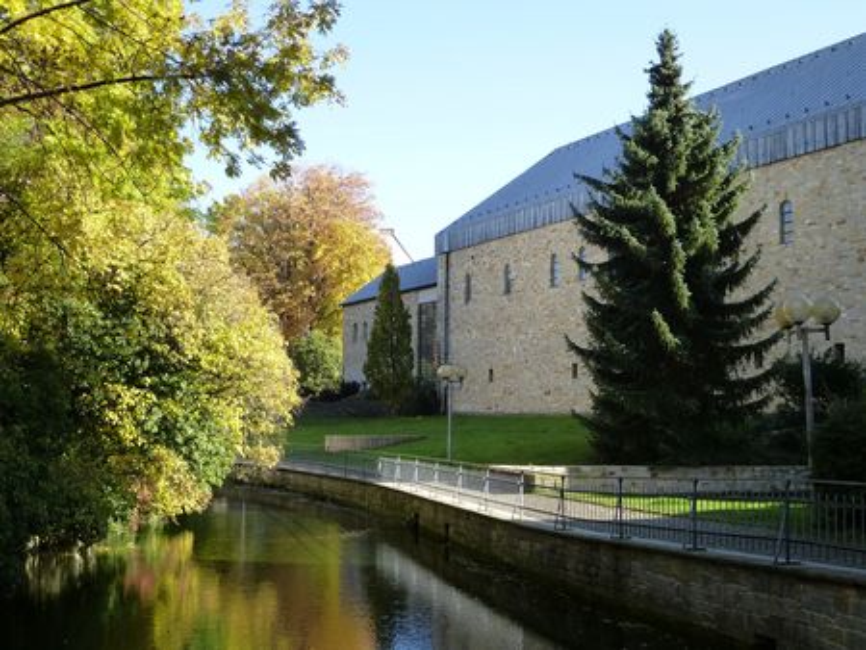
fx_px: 1126
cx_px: 433
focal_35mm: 45
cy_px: 325
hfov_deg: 42.1
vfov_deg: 32.2
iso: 160
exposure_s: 1/200
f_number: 4
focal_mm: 8
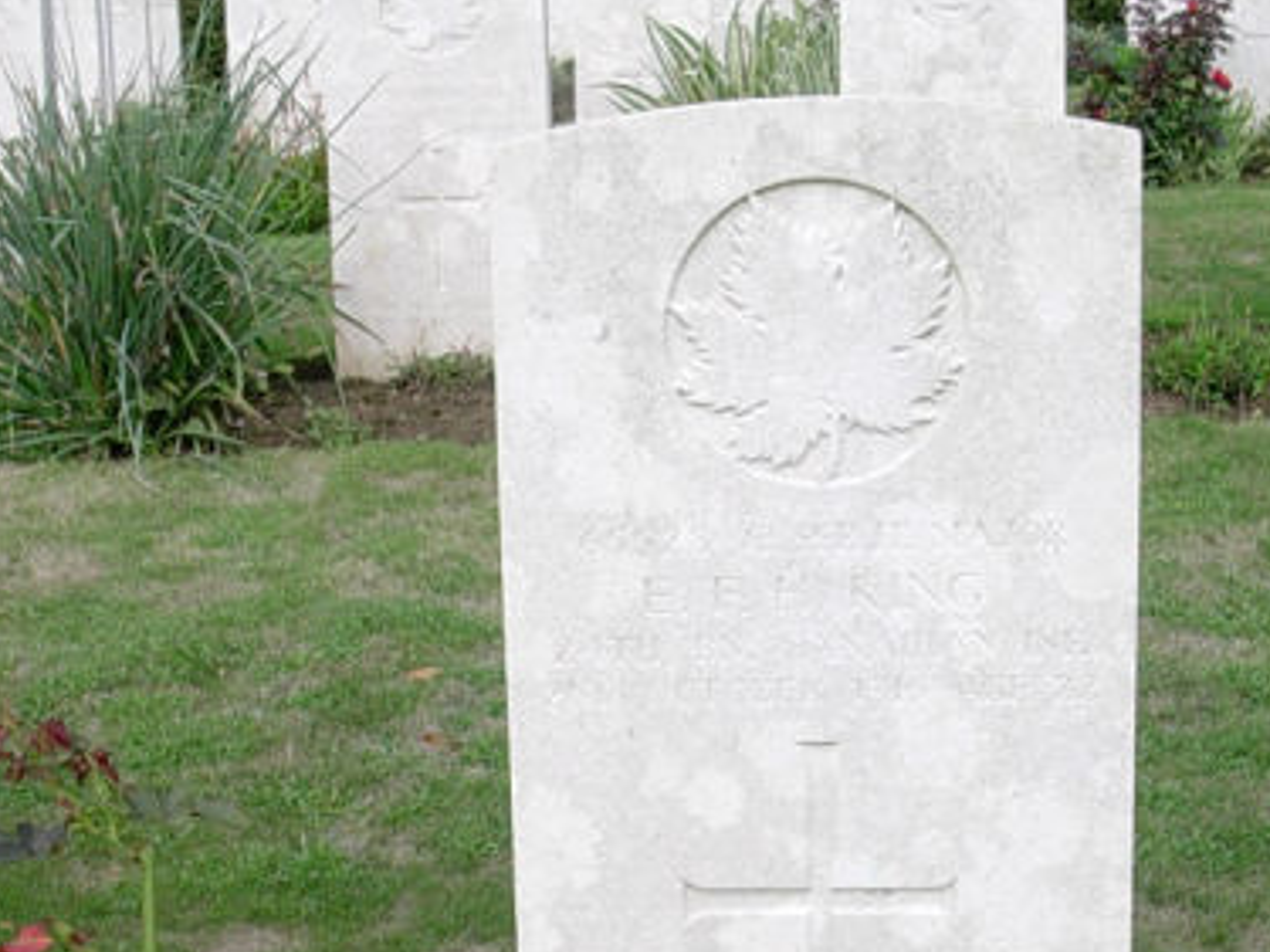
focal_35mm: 72
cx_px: 593
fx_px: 2641
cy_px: 756
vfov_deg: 20.2
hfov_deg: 27.0
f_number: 5.8
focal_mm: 6.7
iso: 70
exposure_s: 1/166
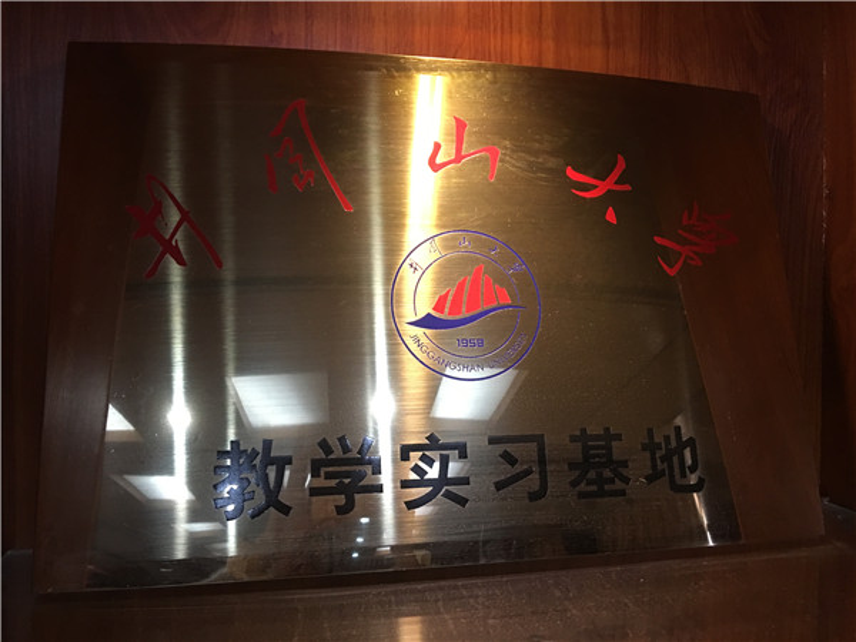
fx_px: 717
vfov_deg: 48.2
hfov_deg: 61.7
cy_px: 321
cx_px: 428
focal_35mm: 29
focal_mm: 4.15
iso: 80
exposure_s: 1/10
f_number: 2.2
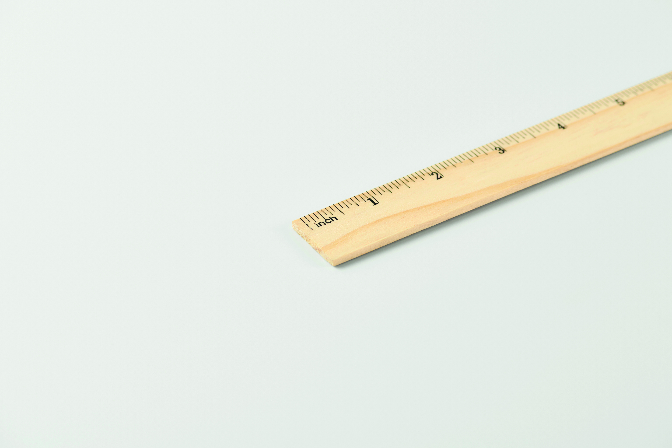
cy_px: 224
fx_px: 1960
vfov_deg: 13.0
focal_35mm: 105
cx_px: 336
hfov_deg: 19.5
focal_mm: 105
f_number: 11
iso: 100
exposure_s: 1/125
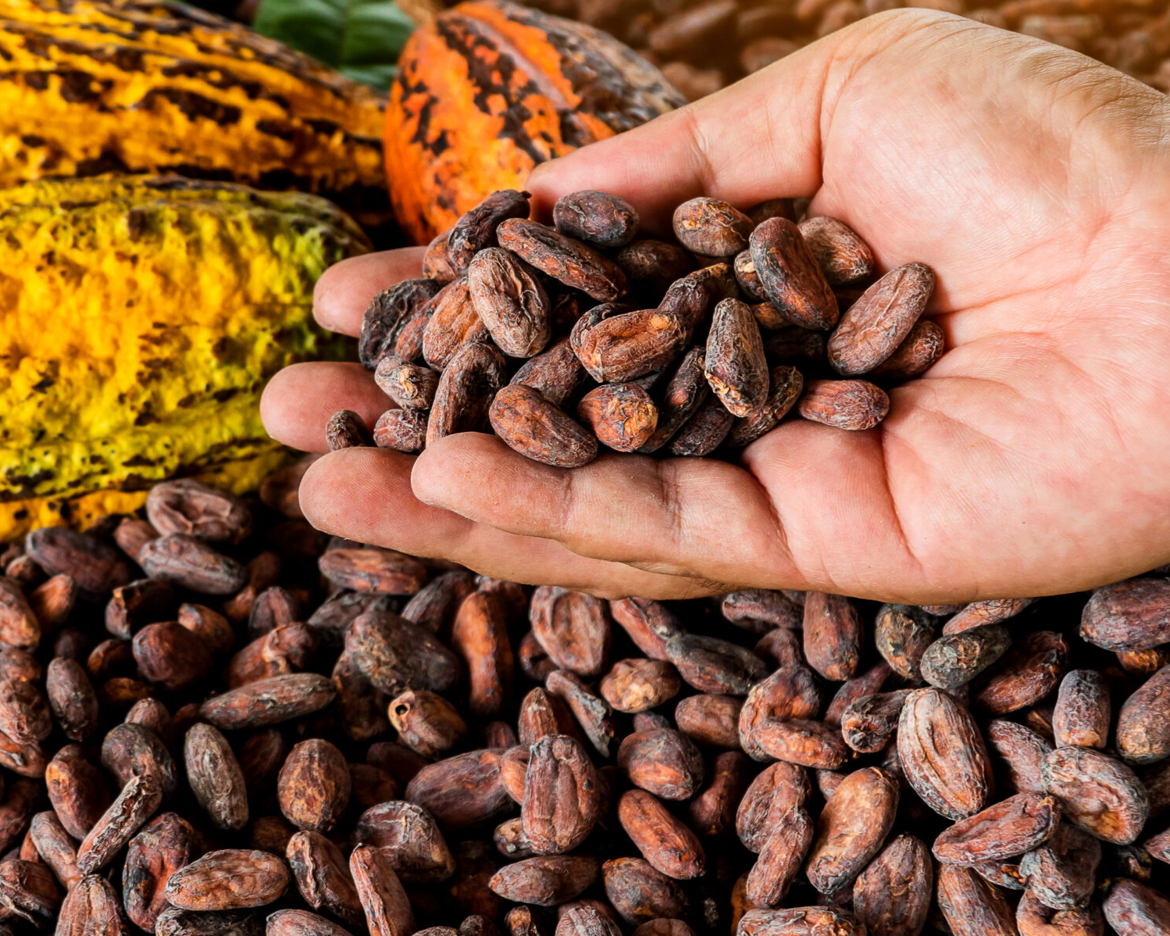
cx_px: 296
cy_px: 478
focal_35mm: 77
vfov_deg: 19.9
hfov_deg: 24.5
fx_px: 2666
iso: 400
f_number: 5.6
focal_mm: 32
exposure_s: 1/60
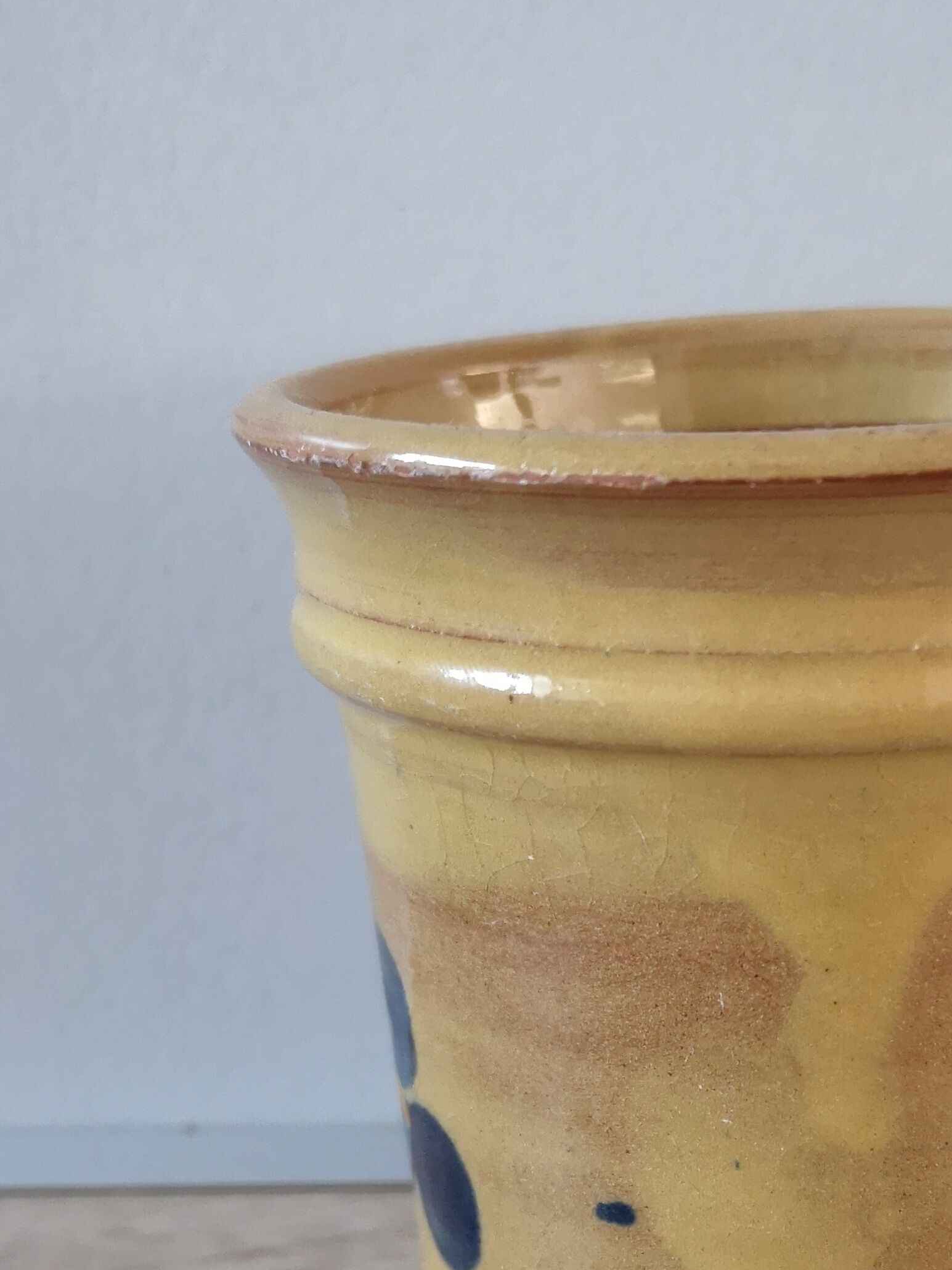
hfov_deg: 27.1
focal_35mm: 52
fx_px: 1907
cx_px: 858
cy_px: 1063
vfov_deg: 35.3
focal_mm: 3.95
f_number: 1.8
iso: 320
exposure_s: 1/33.3
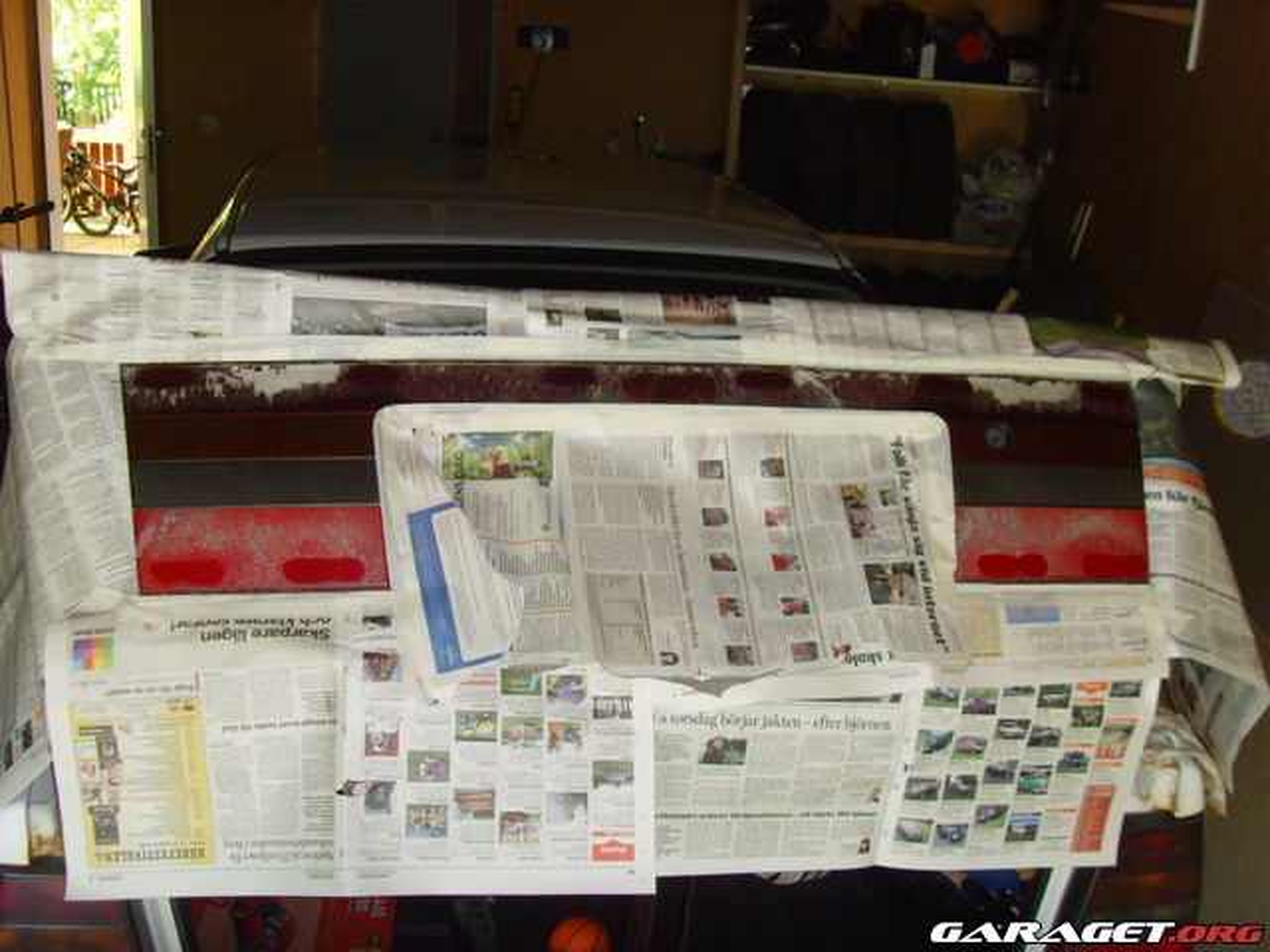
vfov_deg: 36.8
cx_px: 635
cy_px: 476
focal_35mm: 39
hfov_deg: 47.9
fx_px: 1431
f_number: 3.5
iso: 200
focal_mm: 6.6
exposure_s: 1/45
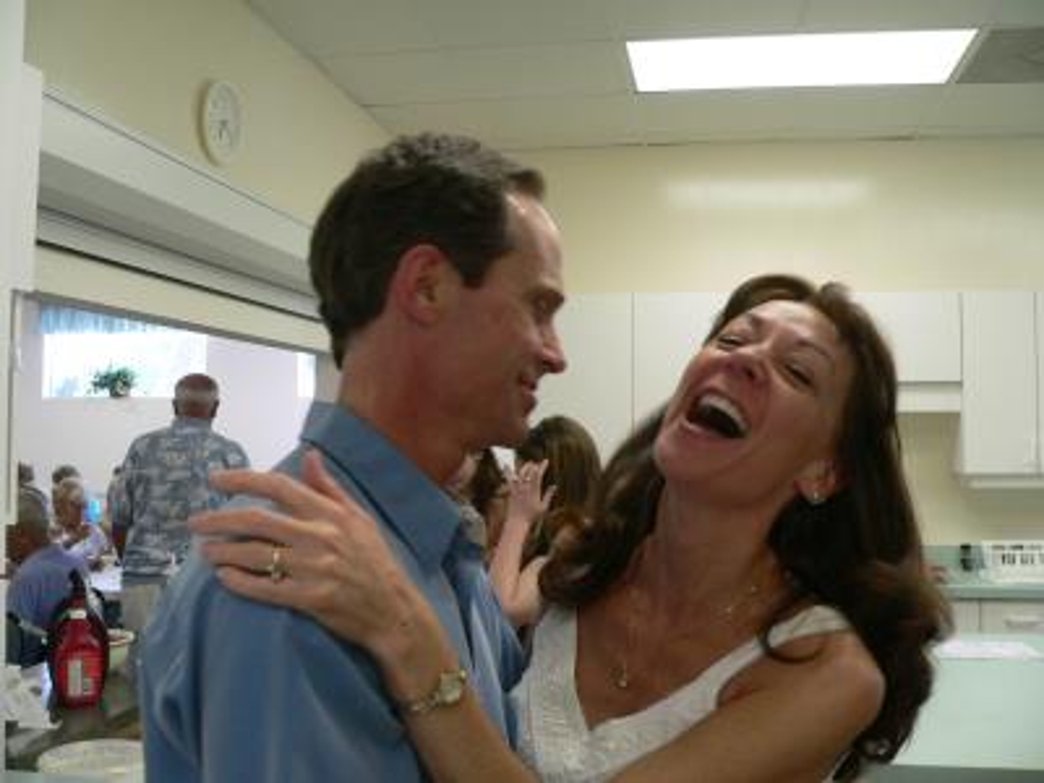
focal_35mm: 36
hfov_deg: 51.4
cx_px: 522
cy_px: 392
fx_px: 1086
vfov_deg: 39.7
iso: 200
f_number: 2.8
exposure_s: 1/60
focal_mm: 6
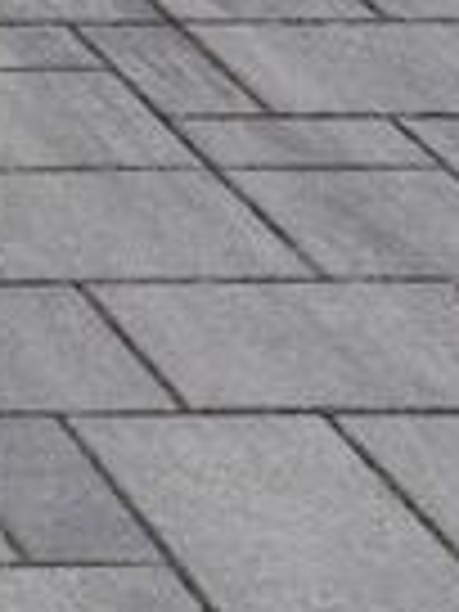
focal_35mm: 210
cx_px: -1503
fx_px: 3713
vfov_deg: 8.6
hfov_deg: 5.8
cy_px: -848
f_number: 7.1
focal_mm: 29
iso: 100
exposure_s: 1/200
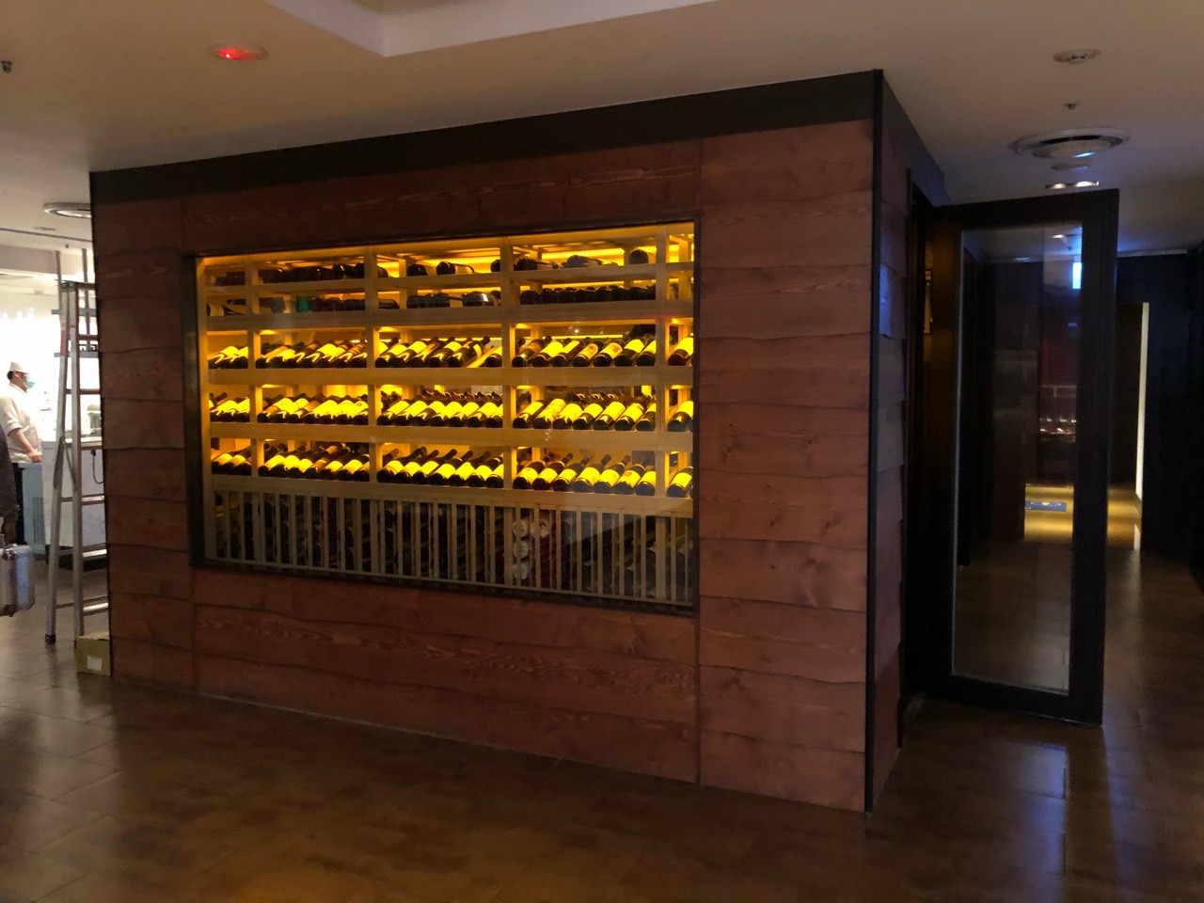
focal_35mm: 28
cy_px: 452
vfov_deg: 49.7
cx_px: 602
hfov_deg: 63.4
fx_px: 974
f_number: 1.8
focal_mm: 4
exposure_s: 1/4
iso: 160
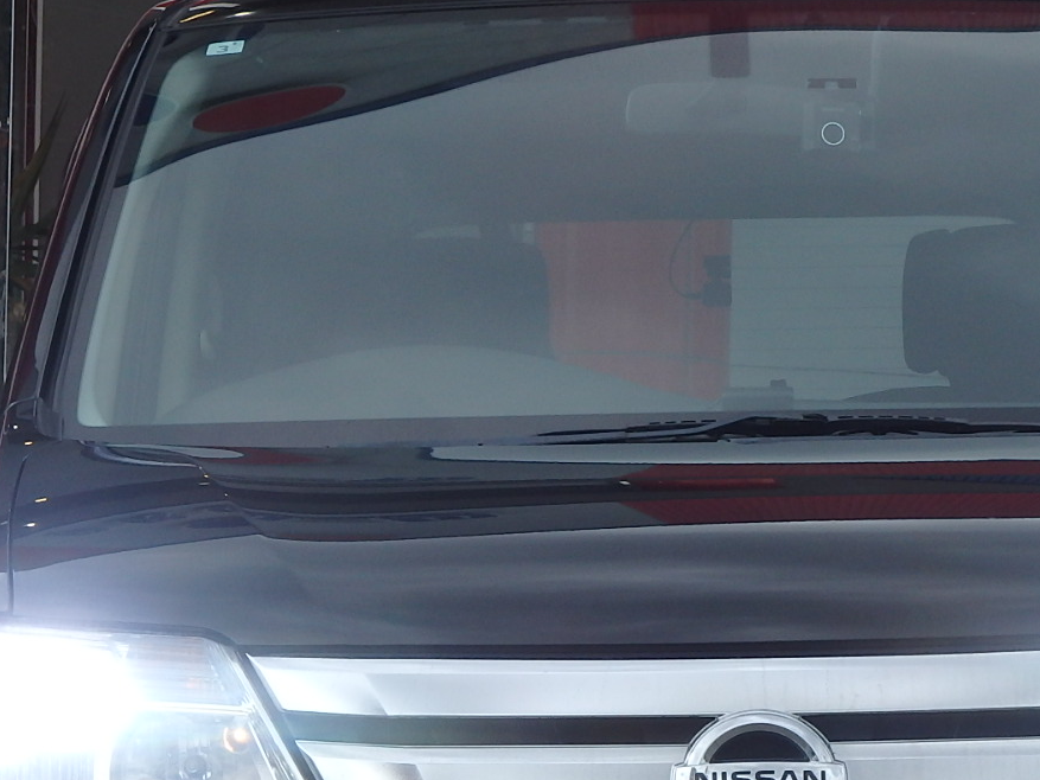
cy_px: 812
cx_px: 650
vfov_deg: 6.4
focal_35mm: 232
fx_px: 6971
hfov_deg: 8.5
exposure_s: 1/320
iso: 125
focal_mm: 19
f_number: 5
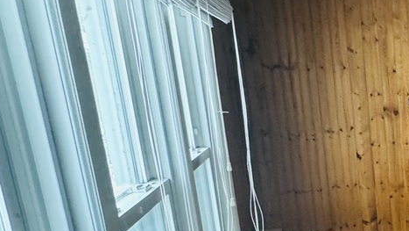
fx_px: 510
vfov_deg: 24.8
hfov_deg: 28.3
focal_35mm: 47
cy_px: 204
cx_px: 617
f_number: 2.2
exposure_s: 1/60
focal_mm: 2.22
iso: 250
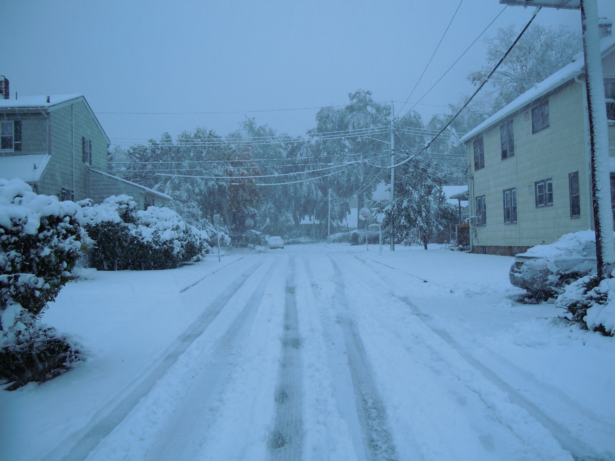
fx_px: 604
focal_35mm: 34
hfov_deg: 54.0
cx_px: 308
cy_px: 230
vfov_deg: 41.8
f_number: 3.6
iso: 100
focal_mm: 6.2
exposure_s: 1/100
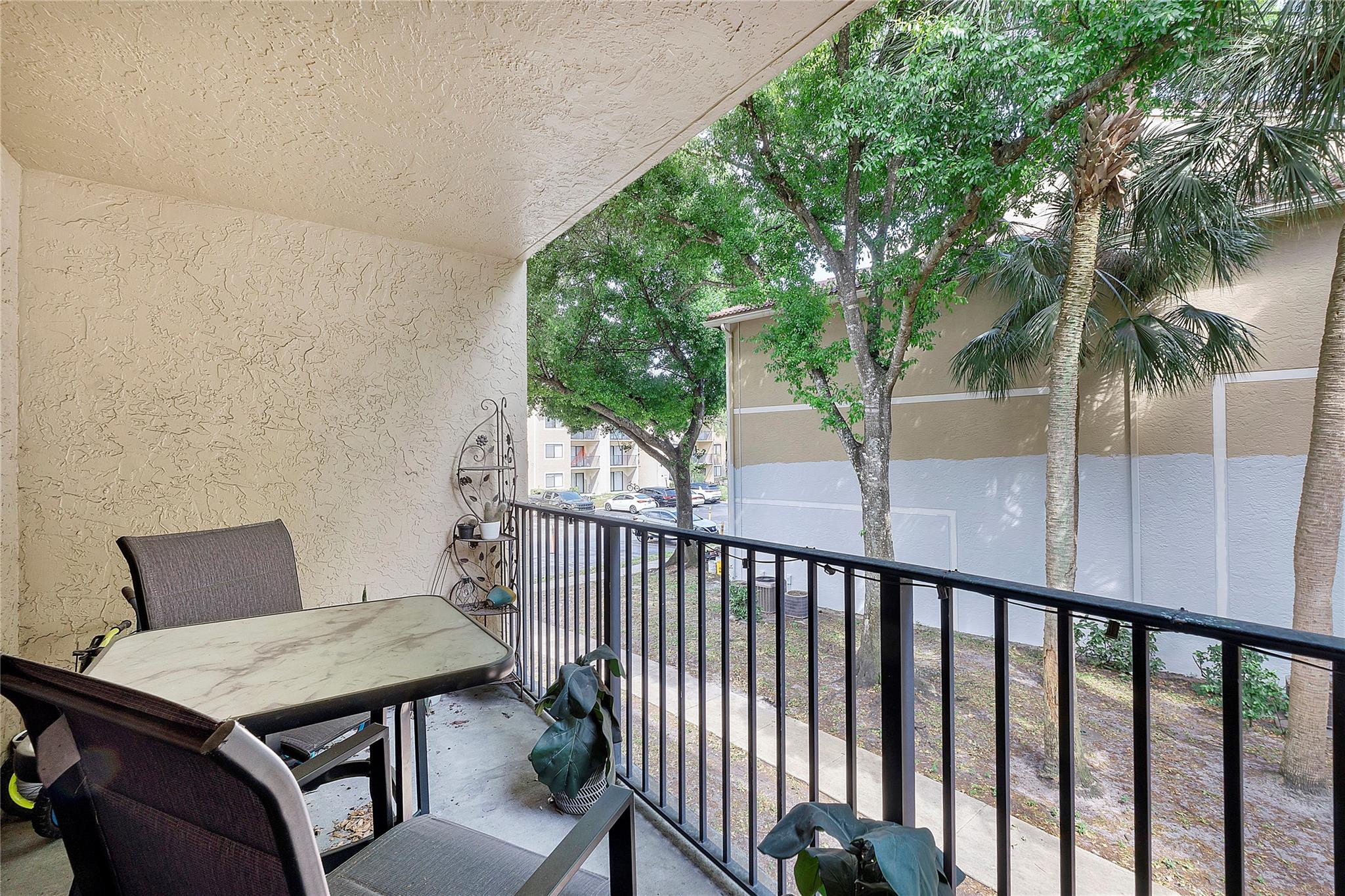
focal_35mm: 15
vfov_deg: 77.3
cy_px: 448
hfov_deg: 100.4
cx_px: 672
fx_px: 560
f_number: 11
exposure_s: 1/6
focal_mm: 10
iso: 100
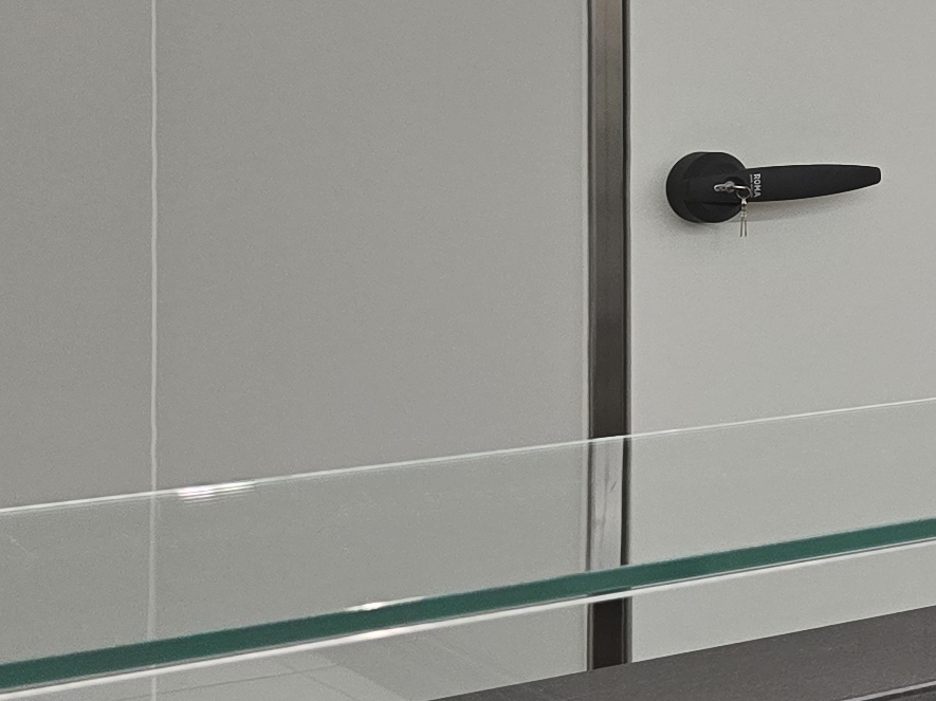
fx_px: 2811
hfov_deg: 14.7
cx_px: 1999
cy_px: -5
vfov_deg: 14.0
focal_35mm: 104
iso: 125
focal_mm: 6.3
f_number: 1.7
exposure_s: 1/180
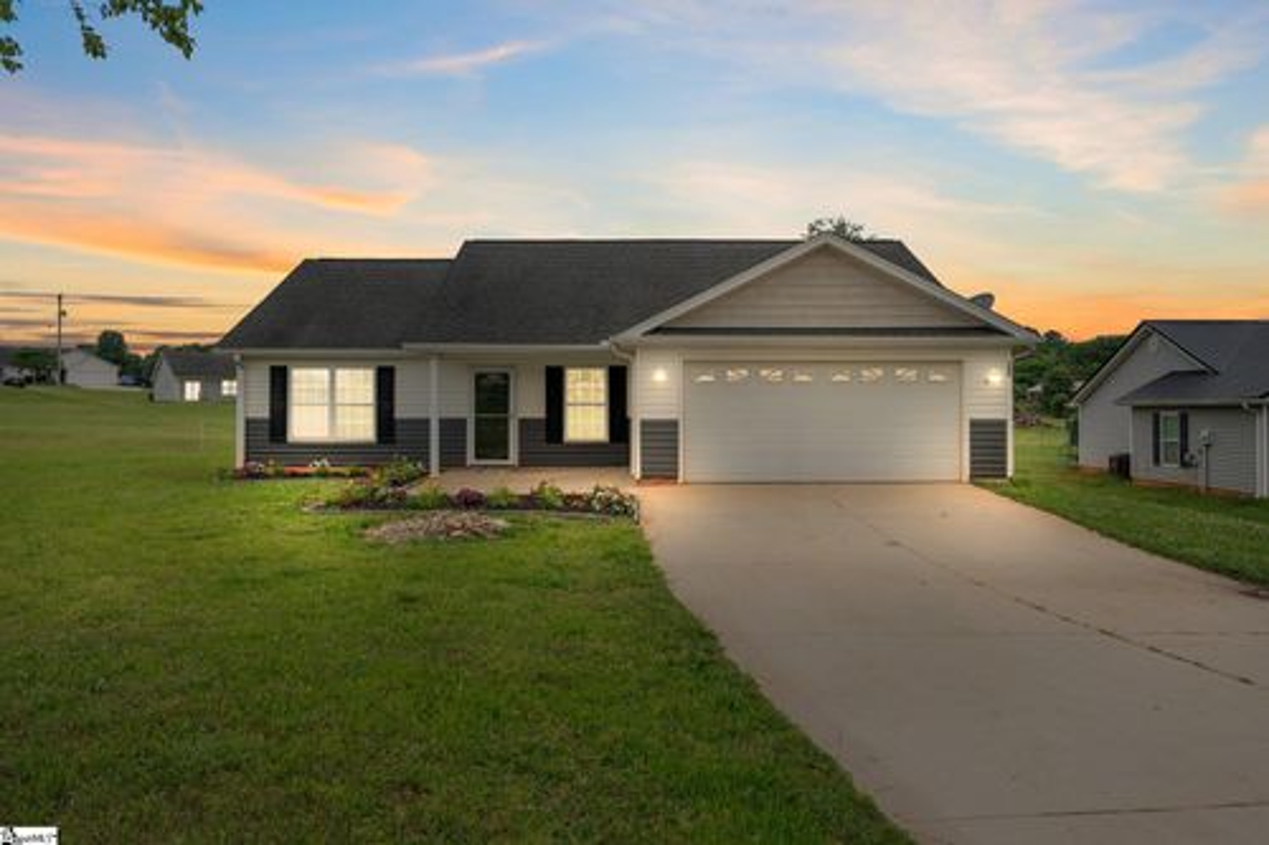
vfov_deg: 48.7
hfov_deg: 68.4
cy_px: 422
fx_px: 934
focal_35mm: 26
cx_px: 634
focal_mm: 26.5
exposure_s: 1/250
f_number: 9
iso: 250
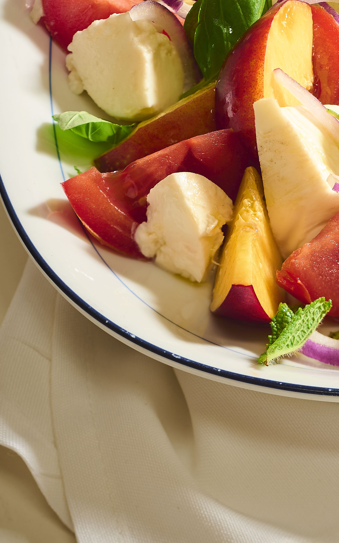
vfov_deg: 10.0
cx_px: 371
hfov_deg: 6.3
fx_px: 3060
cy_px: -13
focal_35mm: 207
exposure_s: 1/20
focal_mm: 85
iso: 100
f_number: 7.6
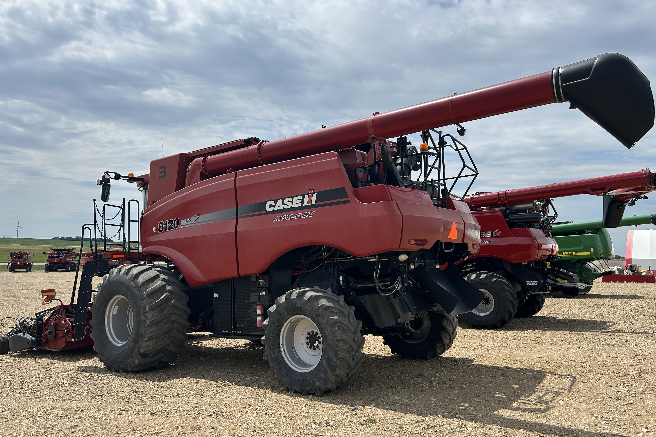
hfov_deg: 65.5
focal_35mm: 28
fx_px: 510
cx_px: 323
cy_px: 216
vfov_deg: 46.4
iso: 50
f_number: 1.5
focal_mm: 5.7
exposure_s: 1/8000
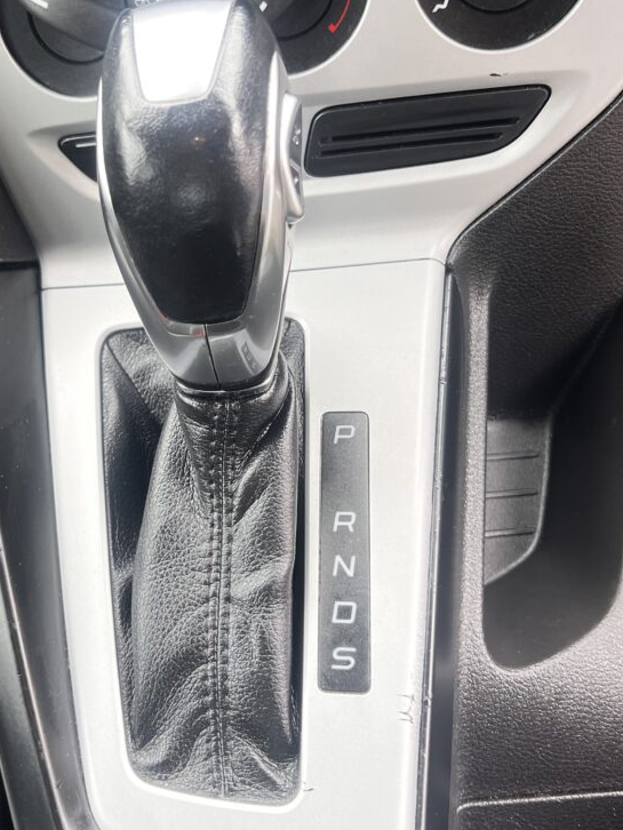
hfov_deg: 37.2
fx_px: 911
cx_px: 193
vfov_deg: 49.0
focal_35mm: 38
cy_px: 409
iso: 125
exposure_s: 1/112
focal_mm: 5.7
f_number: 1.5
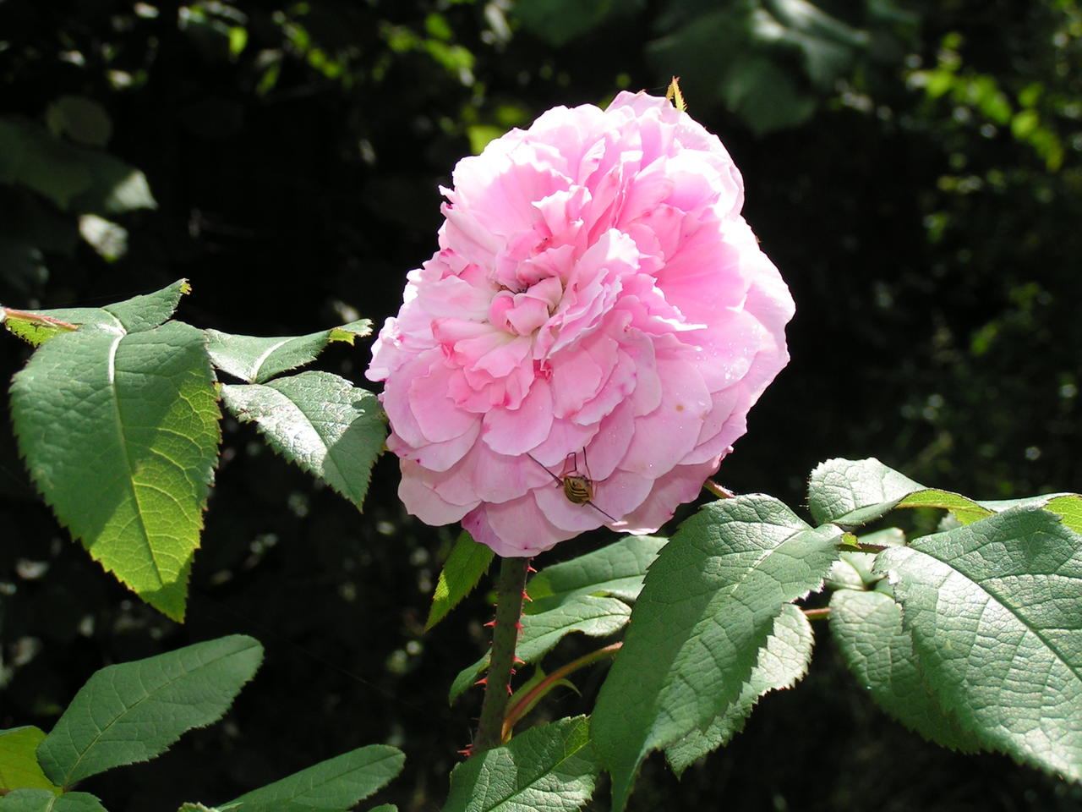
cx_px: 541
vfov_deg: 23.3
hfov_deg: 30.7
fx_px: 1969
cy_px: 406
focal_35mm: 63
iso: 50
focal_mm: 9.7
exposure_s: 1/250
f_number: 5
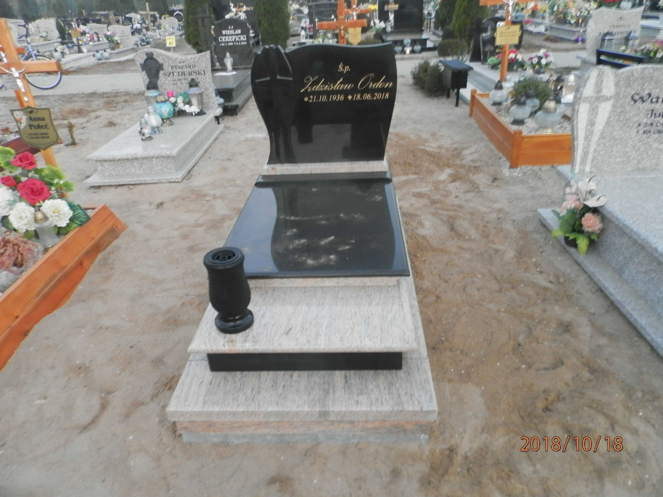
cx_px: 332
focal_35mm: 25
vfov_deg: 54.9
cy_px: 248
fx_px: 479
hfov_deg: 69.4
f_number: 3.1
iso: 400
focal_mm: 4.5
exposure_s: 1/8
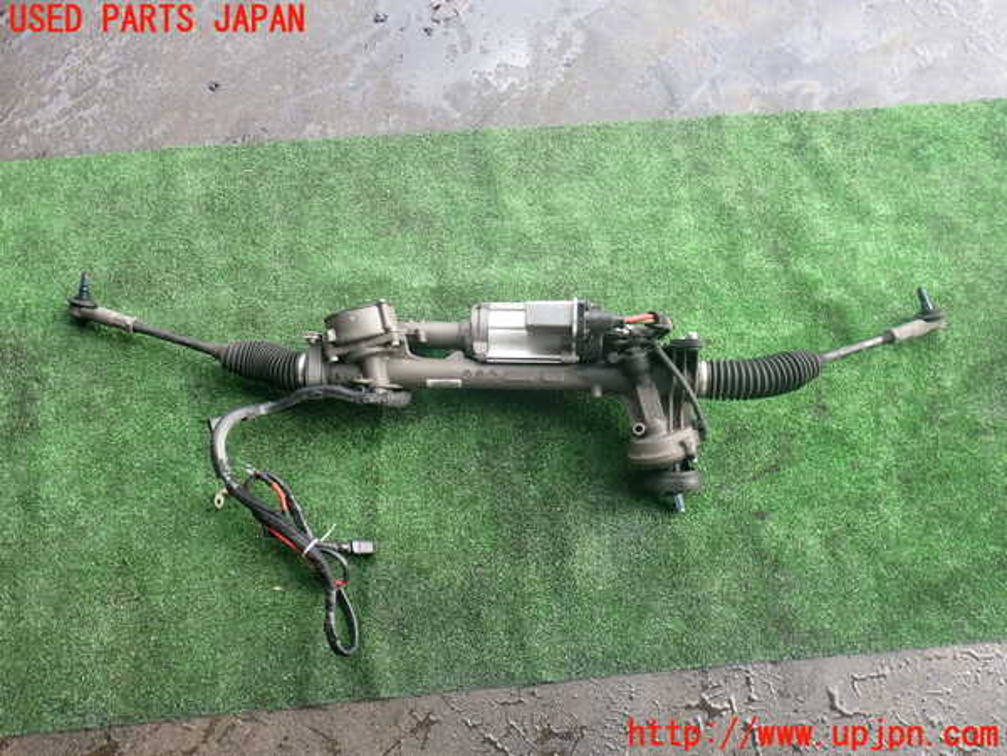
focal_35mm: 30
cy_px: 378
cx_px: 504
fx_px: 873
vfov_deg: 46.8
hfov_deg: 60.0
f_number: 3.2
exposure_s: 1/125
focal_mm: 5.4
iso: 100
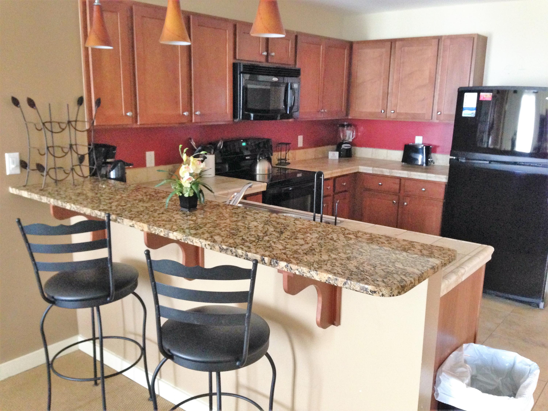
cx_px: 274
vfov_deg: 42.9
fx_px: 522
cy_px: 206
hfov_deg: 55.4
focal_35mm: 33
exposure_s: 1/17
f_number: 2.4
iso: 400
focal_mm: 4.12
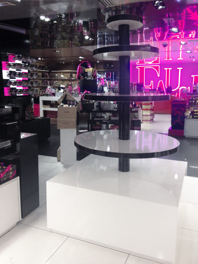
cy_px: 132
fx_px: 252
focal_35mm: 33
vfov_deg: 55.4
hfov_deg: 42.9
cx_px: 99
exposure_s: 1/20
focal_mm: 4.12
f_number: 2.4
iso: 64
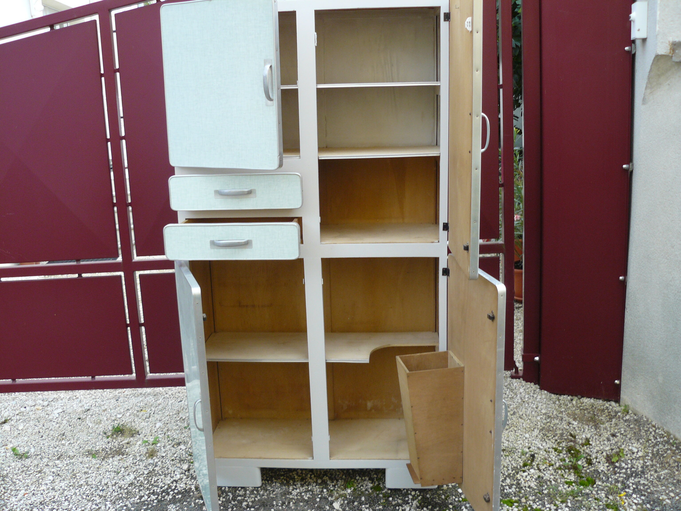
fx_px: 708
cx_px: 340
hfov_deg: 51.4
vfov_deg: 39.7
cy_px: 256
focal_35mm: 36
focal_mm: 6
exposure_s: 1/50
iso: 100
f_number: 2.8
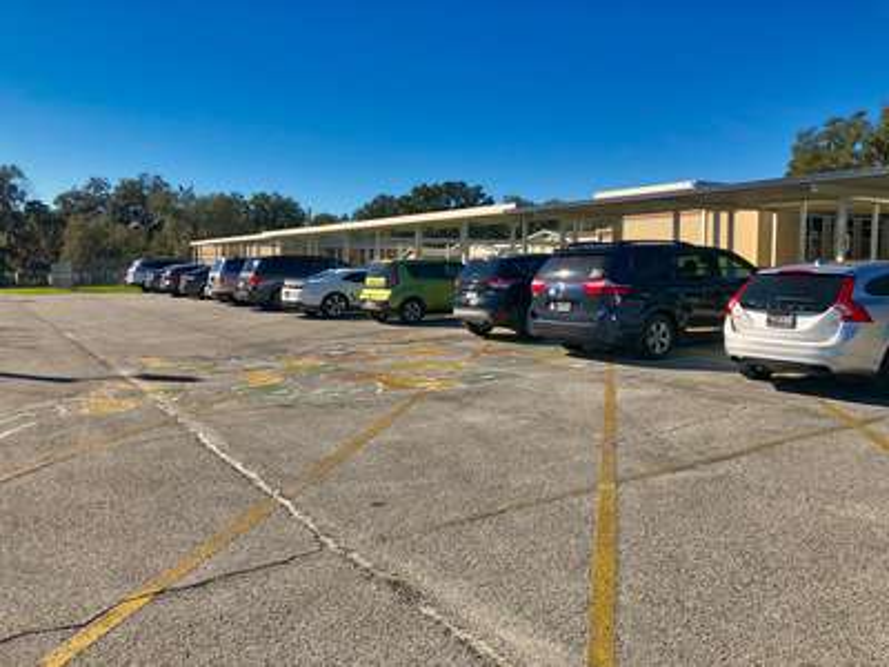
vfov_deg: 49.7
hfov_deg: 63.4
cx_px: 444
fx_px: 719
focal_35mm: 28
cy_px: 334
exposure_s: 1/2183
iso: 20
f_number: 1.8
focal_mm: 4
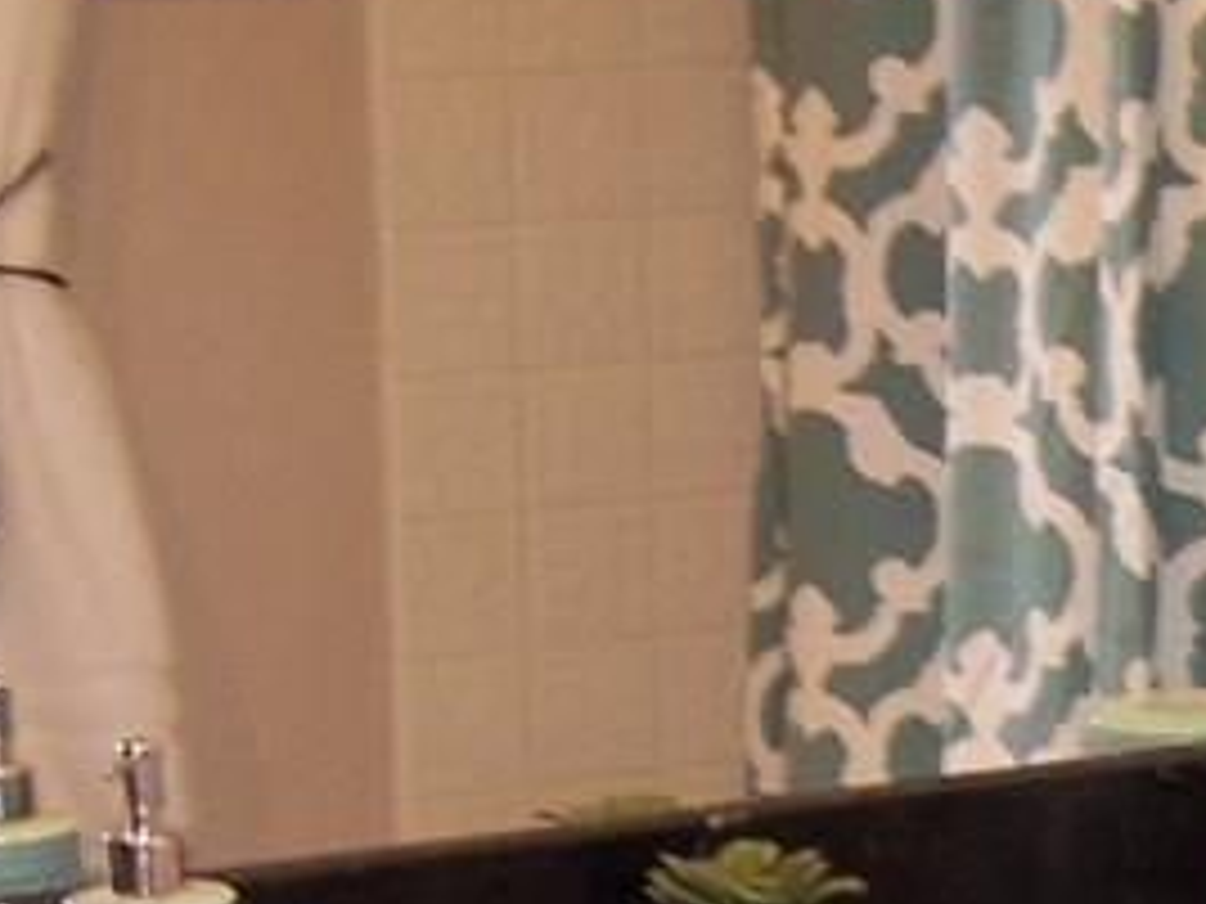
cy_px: 1228
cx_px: 1552
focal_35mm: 145
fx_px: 5052
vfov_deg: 10.0
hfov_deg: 13.2
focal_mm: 6.3
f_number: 2.8
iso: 140
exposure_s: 1/60
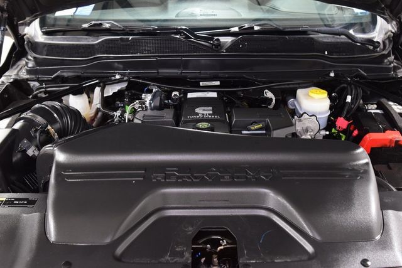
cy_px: 134
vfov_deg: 36.9
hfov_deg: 53.1
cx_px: 201
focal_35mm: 36
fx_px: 402
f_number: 5
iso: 1600
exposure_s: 1/15
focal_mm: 24
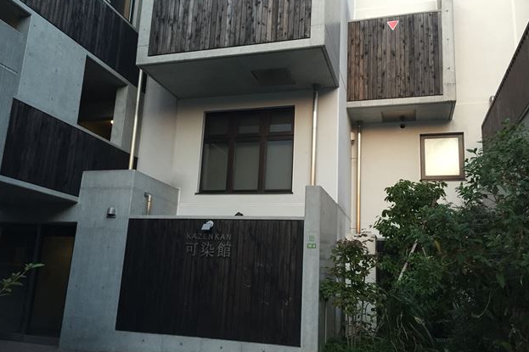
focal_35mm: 31
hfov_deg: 60.3
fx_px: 455
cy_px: 181
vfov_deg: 42.3
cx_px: 265
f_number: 2.2
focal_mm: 4.15
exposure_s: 1/30
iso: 50
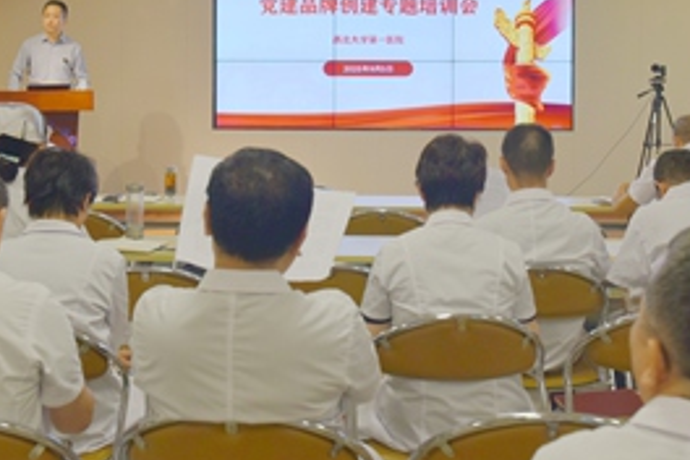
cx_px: 387
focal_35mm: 57
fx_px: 1092
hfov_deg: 35.0
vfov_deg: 23.4
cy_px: 91
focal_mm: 32
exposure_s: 1/125
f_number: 5.6
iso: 400
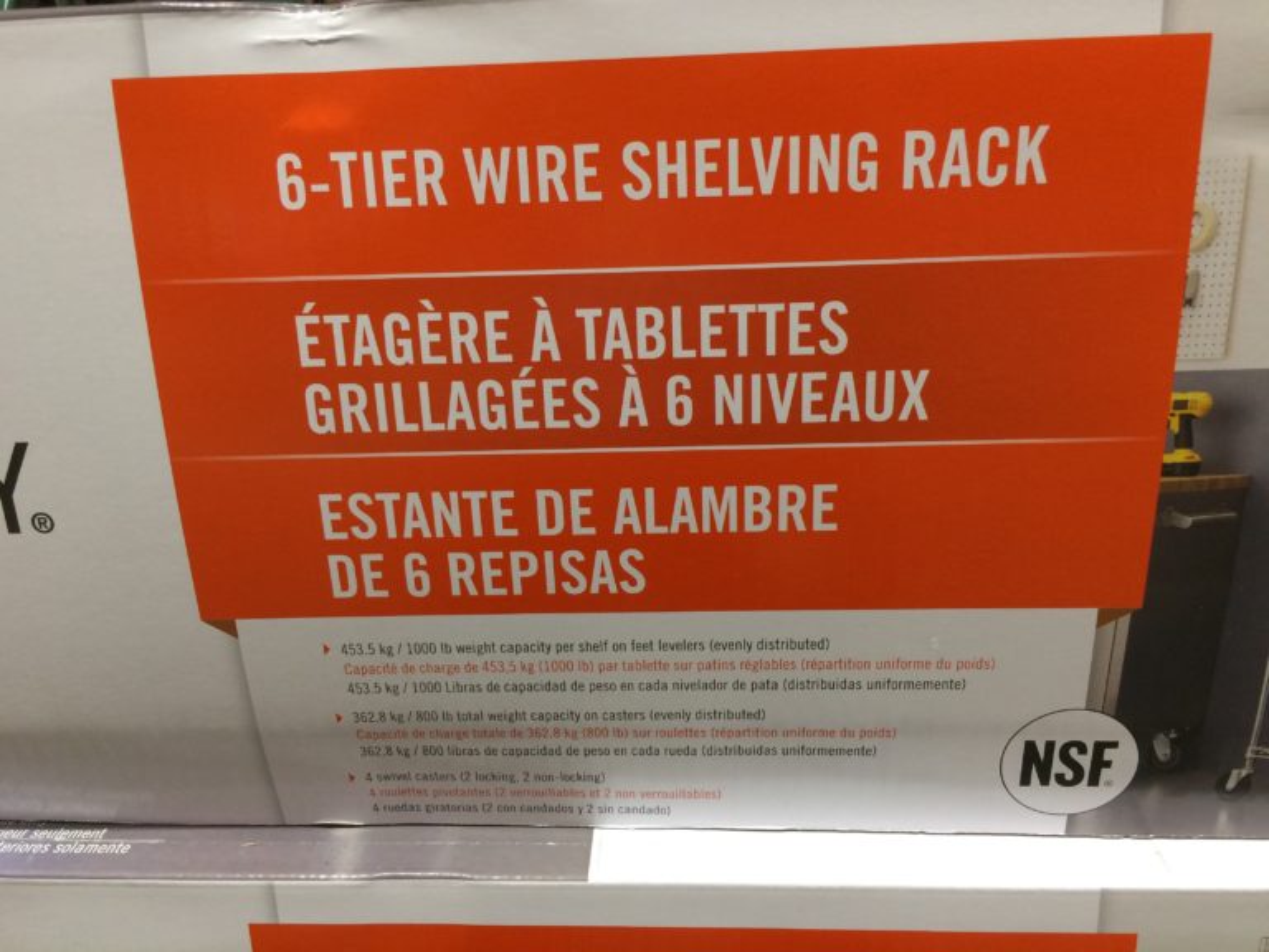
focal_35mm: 29
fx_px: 1063
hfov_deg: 61.7
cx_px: 634
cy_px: 476
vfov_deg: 48.2
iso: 125
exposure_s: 1/30
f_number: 2.2
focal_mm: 4.15
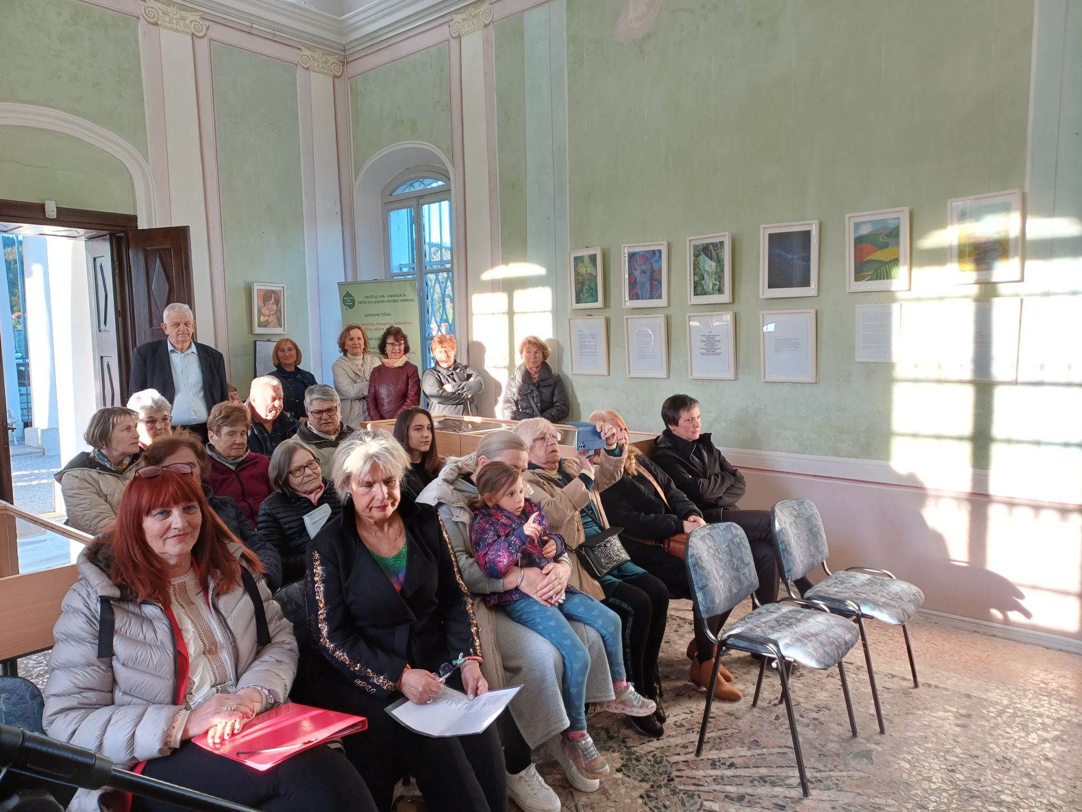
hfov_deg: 69.4
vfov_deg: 54.9
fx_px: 781
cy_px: 406
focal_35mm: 25
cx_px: 541
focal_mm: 4.65
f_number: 1.8
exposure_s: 1/50
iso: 100
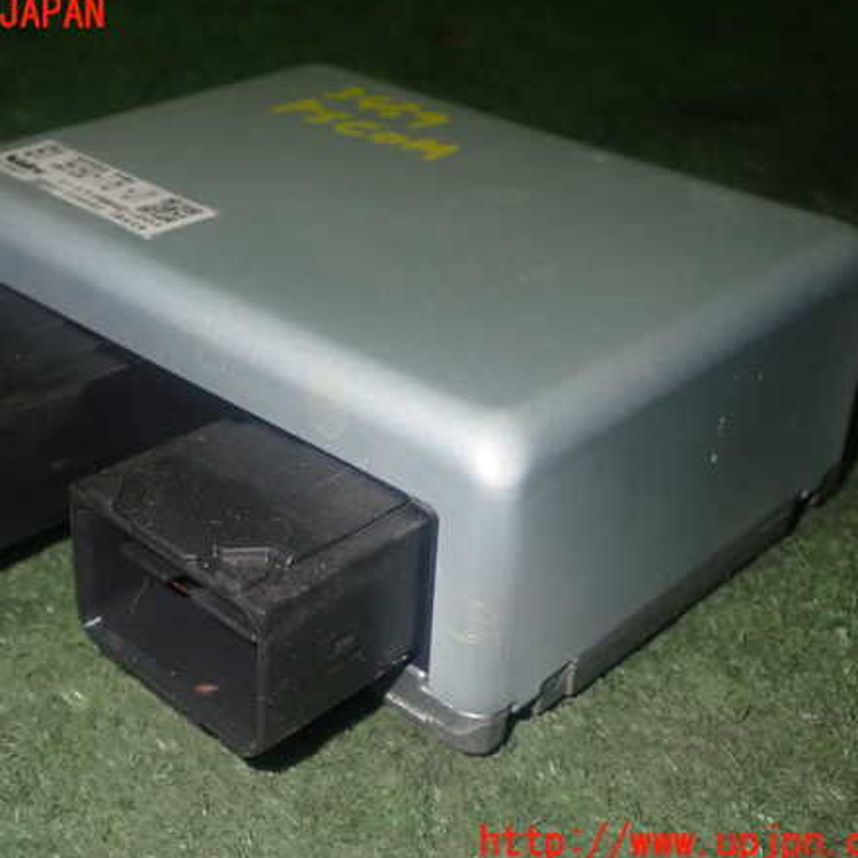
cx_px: 335
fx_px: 1486
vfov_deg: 32.2
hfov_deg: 32.1
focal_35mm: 53
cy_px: 429
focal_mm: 7.84
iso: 500
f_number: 9
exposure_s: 1/40
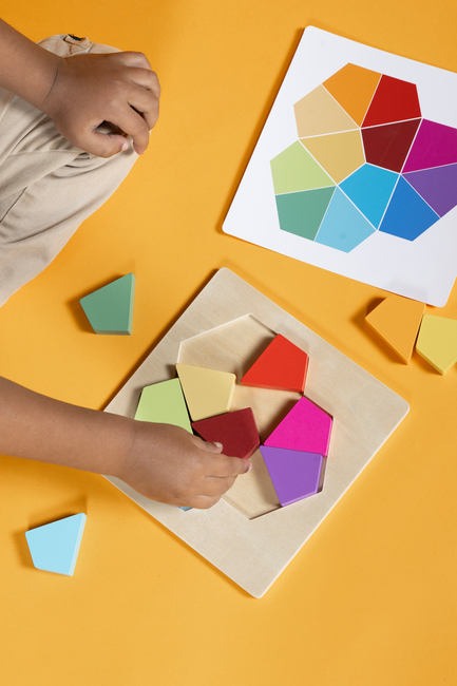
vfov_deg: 22.4
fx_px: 1734
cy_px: 343
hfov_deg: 15.0
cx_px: 228
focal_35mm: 91
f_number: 9
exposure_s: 1/200
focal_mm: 91
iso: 100
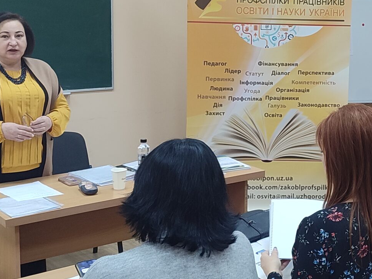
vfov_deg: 22.1
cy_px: 77
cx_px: 310
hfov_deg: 28.6
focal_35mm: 66
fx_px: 709
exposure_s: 1/50
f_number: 1.89
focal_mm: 5.95
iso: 563
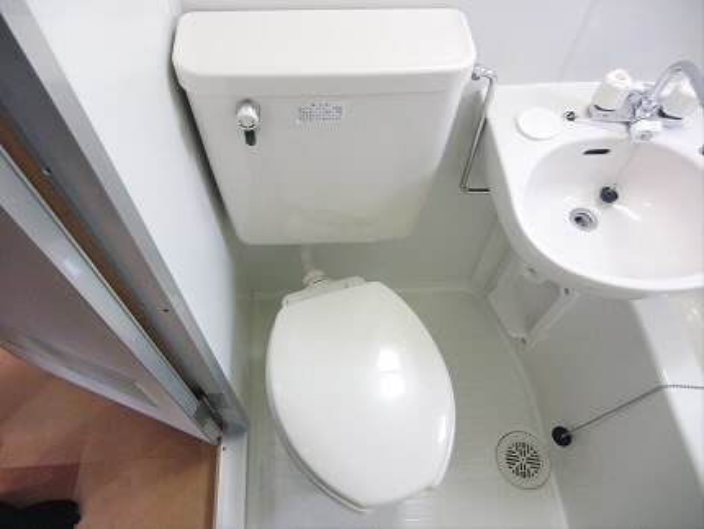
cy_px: 264
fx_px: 488
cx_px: 352
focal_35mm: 24
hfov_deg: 71.6
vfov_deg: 56.9
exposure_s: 1/20
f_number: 3.2
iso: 800
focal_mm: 4.3
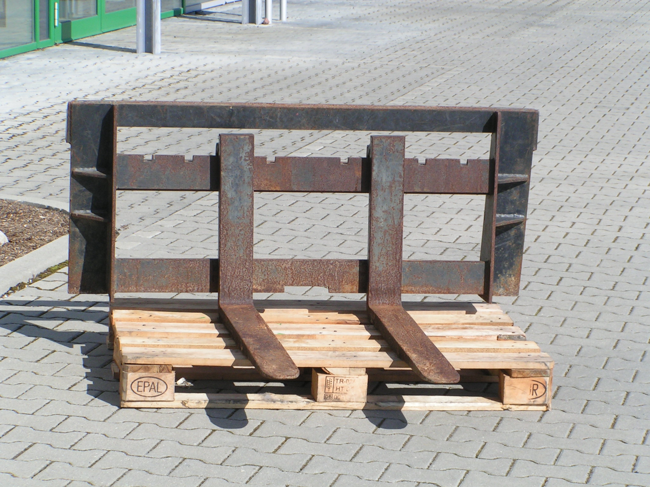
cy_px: 244
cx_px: 325
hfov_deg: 16.6
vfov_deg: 12.5
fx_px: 2235
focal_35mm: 119
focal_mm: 18.2
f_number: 6.3
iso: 50
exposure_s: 1/320
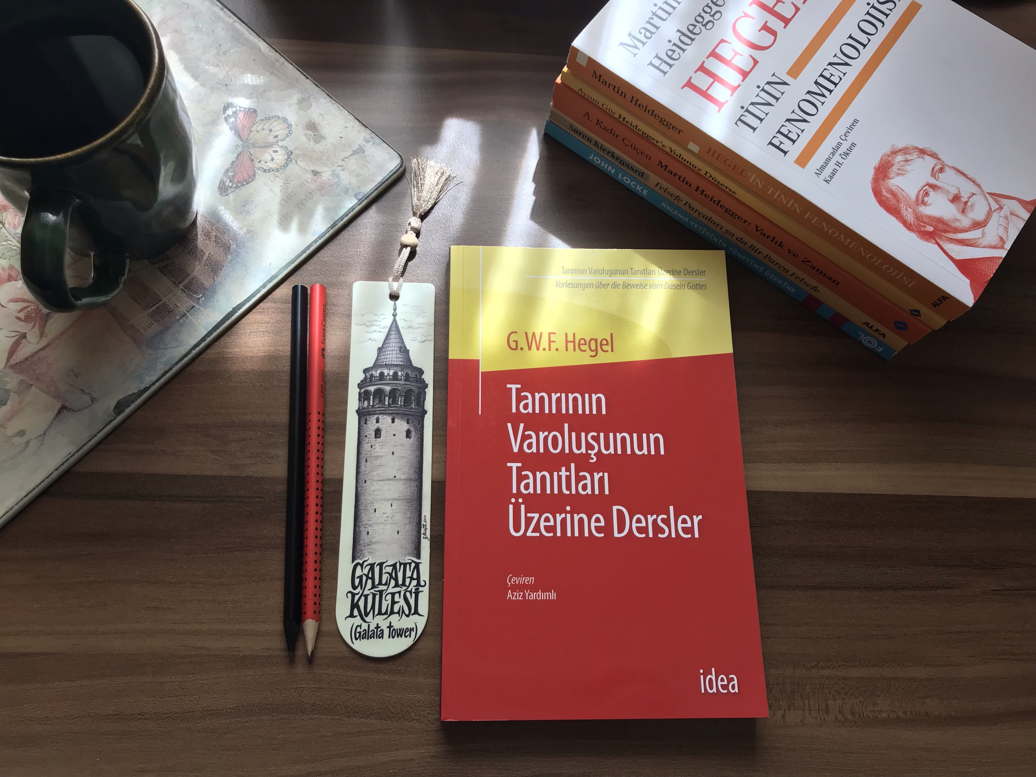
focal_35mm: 28
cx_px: 518
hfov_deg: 63.4
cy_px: 388
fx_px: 838
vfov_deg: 49.7
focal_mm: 3.99
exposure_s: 1/111
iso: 20
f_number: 1.8
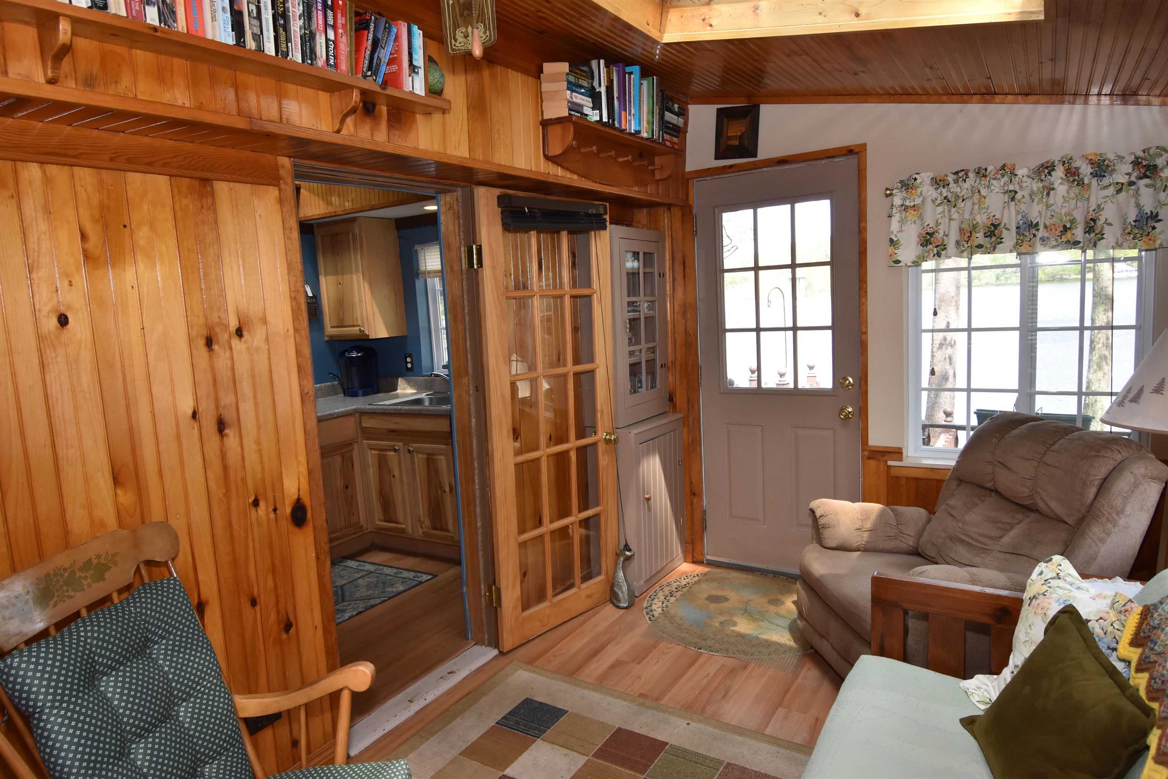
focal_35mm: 21
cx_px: 584
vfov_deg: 59.5
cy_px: 390
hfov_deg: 81.2
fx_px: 681
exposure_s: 1/200
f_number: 5
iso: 640
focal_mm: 14
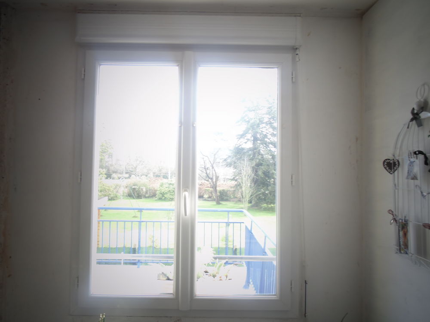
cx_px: 215
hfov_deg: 61.7
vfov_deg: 48.2
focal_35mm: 29
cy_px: 161
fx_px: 360
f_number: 3.2
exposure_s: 1/40
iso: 80
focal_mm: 5.2
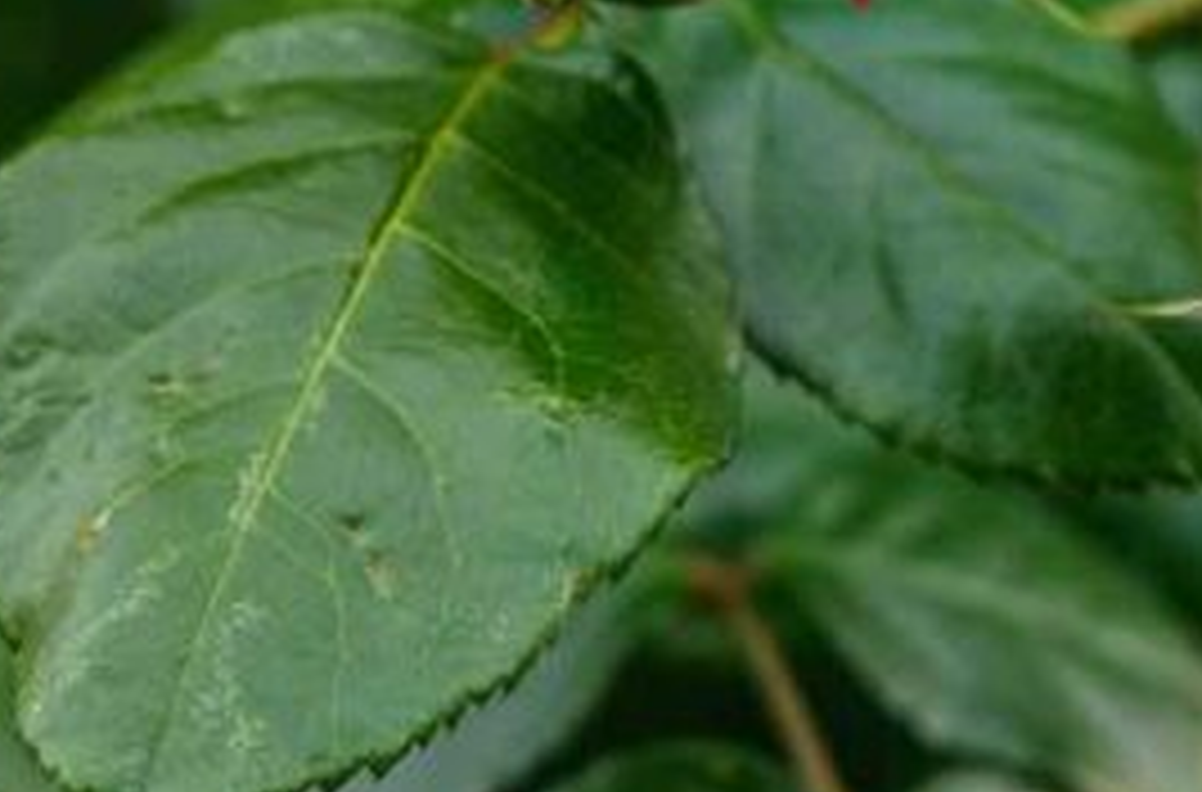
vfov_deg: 5.7
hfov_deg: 8.6
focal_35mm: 237
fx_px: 7900
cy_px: 52
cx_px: 1517
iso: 200
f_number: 4
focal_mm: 55
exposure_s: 1/200
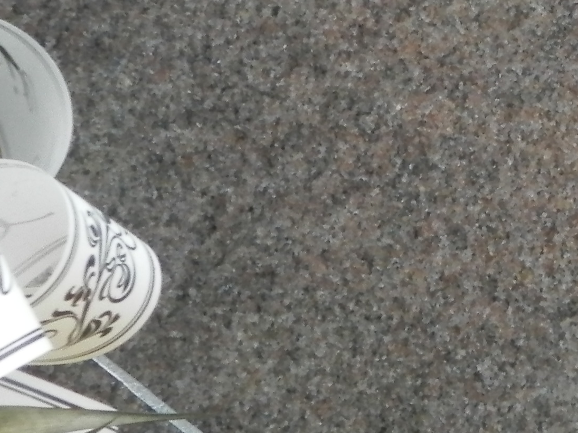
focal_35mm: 446
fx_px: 7446
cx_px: 999
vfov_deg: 3.3
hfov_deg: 4.4
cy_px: -219
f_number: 4.5
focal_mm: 19
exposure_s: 1/80
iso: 200
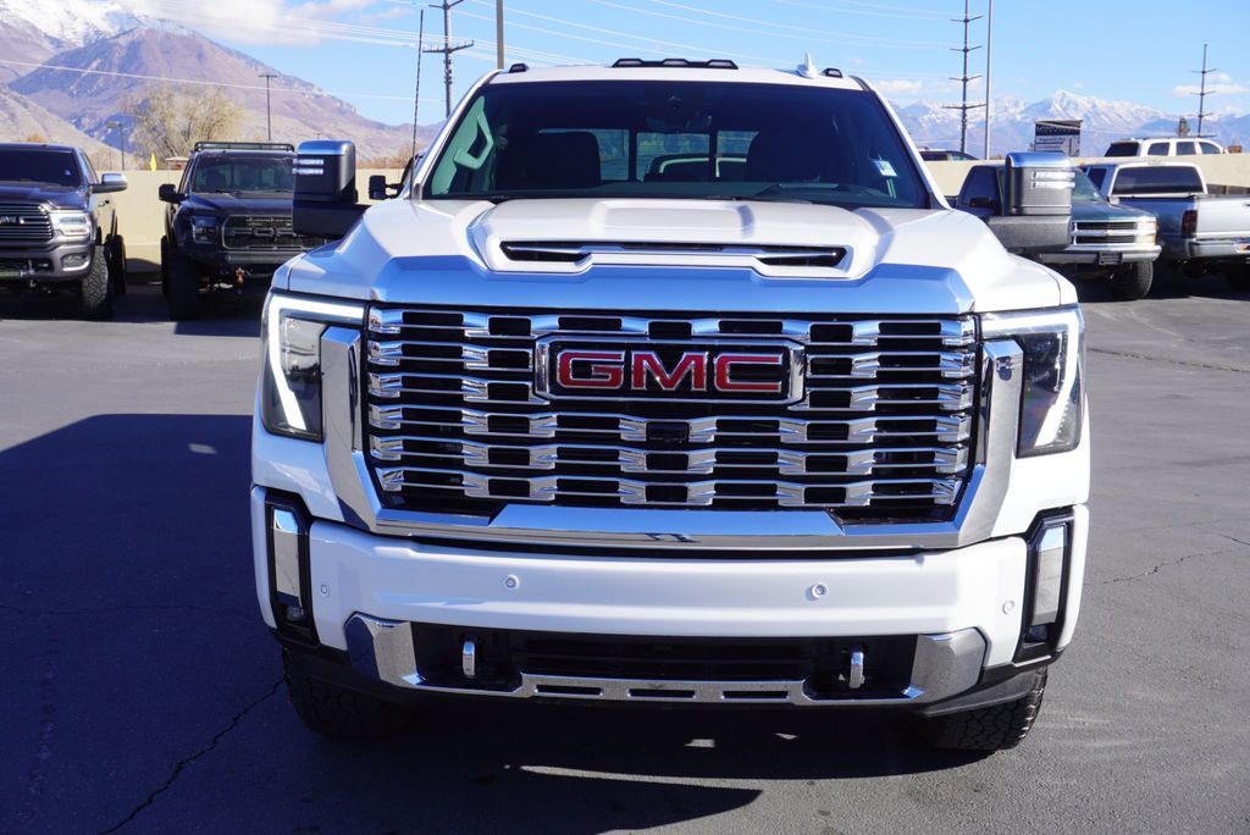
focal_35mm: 38
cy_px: 418
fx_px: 1303
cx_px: 625
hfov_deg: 51.3
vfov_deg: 35.5
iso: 100
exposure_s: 1/125
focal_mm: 25
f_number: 9
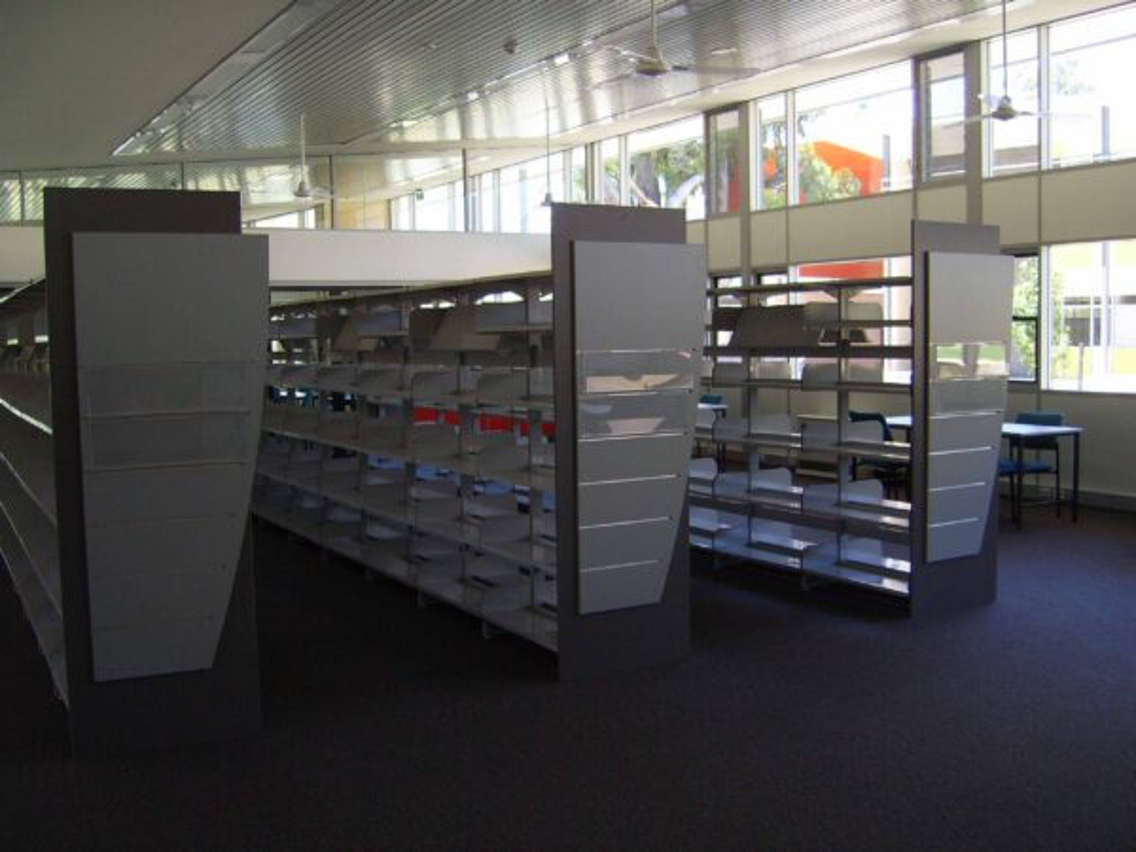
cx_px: 568
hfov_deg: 49.0
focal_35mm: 38
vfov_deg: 37.7
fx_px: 1247
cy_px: 426
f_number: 2.8
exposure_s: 1/160
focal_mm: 7.8
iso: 100
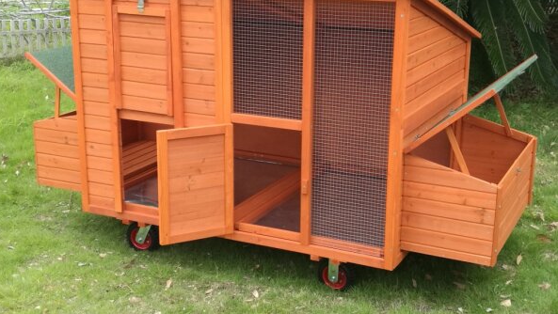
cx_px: 277
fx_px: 799
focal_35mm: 54
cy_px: 120
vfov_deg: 22.2
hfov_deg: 38.5
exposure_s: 1/235
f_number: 2
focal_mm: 4.04
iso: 50
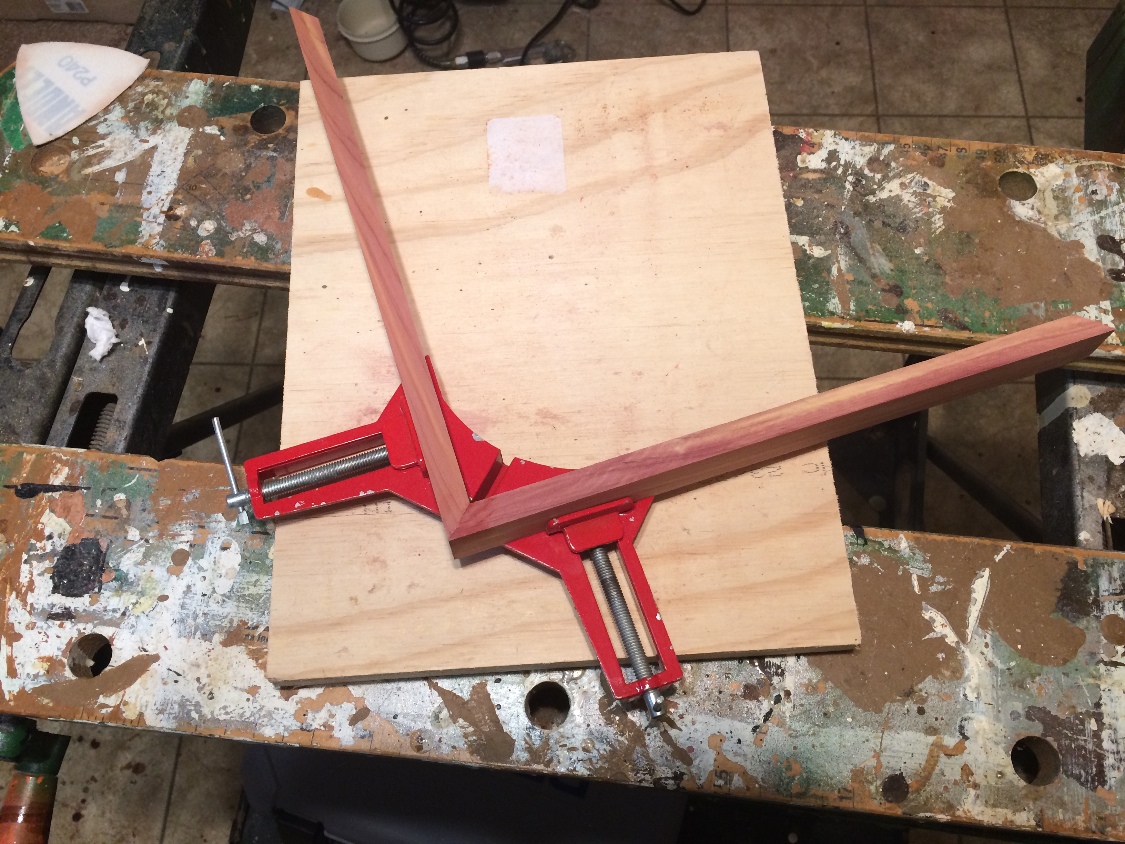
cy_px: 422
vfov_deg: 48.2
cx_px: 562
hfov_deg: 61.7
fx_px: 942
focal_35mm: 29
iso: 100
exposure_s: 1/30
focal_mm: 4.15
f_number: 2.2
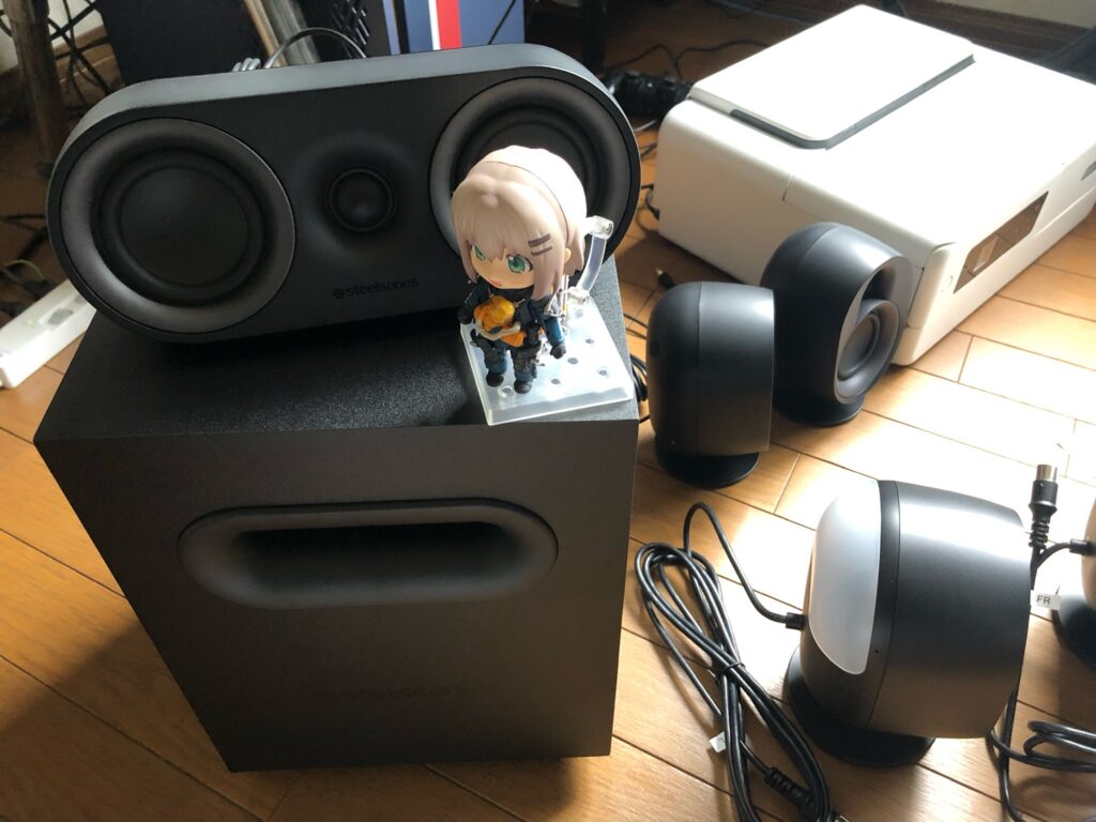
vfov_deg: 49.7
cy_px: 411
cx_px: 548
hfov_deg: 63.4
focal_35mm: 28
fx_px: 887
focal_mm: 4
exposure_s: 1/15
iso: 100
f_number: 1.8
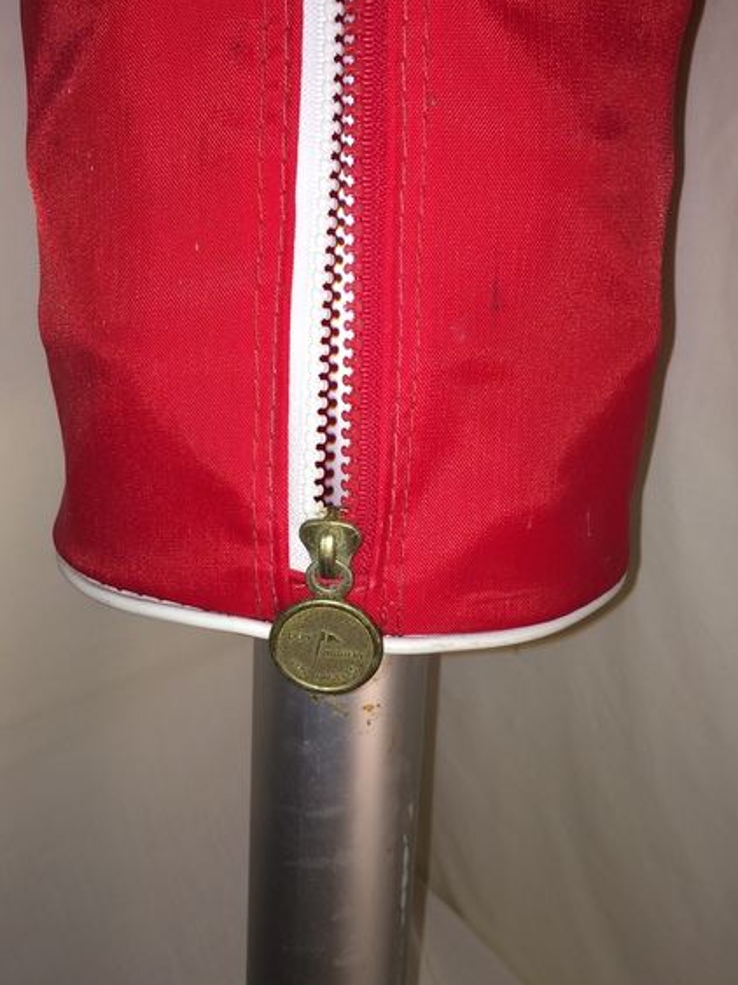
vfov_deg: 51.4
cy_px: 501
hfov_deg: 39.6
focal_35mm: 36
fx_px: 1024
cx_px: 331
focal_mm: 4.12
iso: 32
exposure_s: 1/75
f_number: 2.2
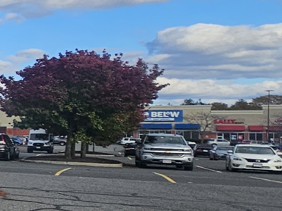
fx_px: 603
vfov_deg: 19.9
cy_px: 111
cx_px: -429
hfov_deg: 14.3
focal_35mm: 74
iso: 50
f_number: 2.2
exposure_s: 1/1920
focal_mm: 2.2
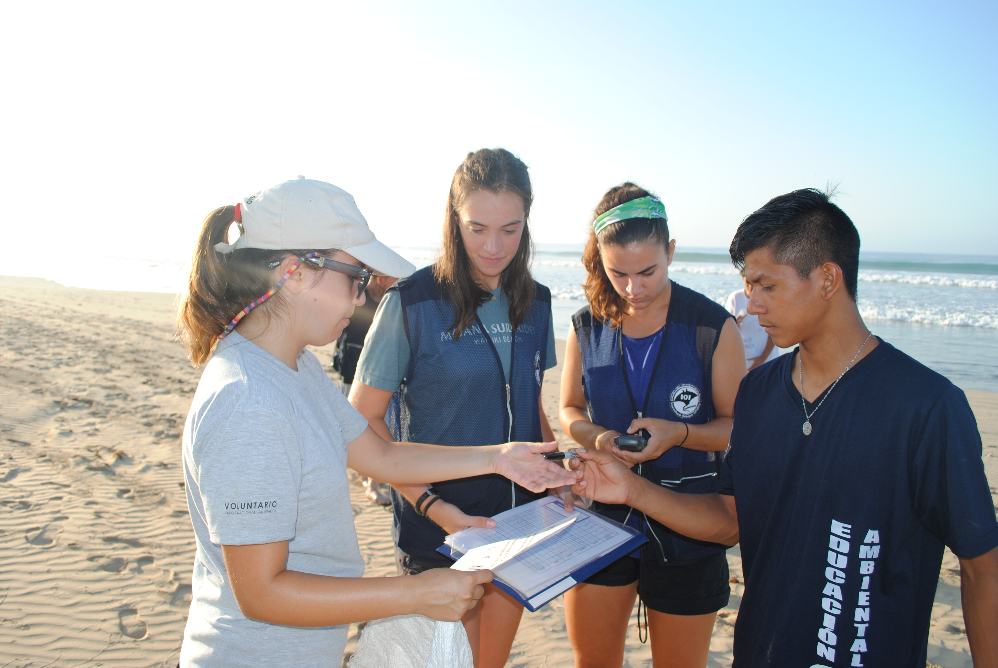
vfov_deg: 48.0
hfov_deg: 67.3
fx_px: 749
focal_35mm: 27
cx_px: 499
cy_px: 334
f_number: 6.3
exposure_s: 1/200
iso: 100
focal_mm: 18
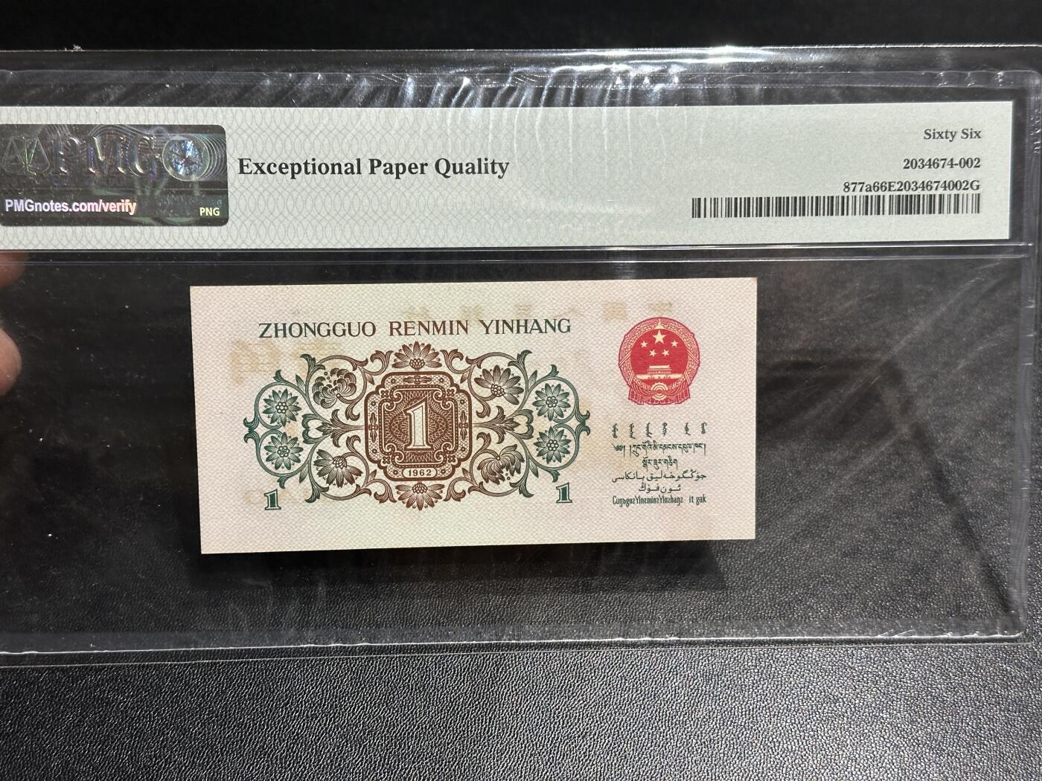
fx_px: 1445
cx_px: 521
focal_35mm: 48
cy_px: 390
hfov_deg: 39.7
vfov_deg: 30.3
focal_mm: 6.86
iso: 160
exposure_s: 1/50
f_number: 1.78
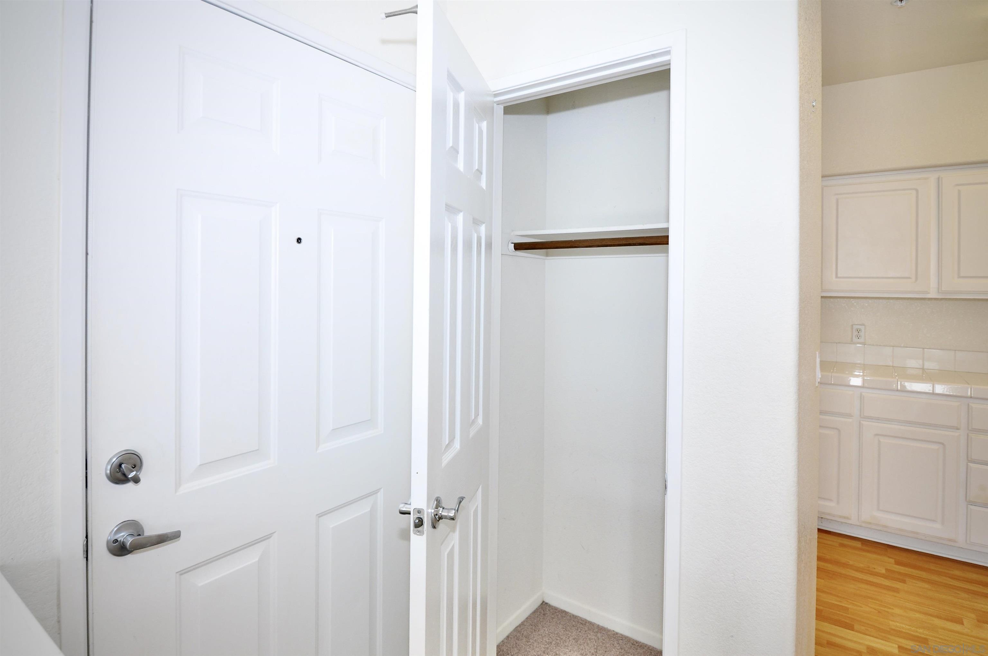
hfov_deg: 95.1
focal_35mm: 16
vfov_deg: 71.9
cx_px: 494
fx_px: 452
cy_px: 328
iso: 400
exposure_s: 1/60
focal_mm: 11
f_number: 4
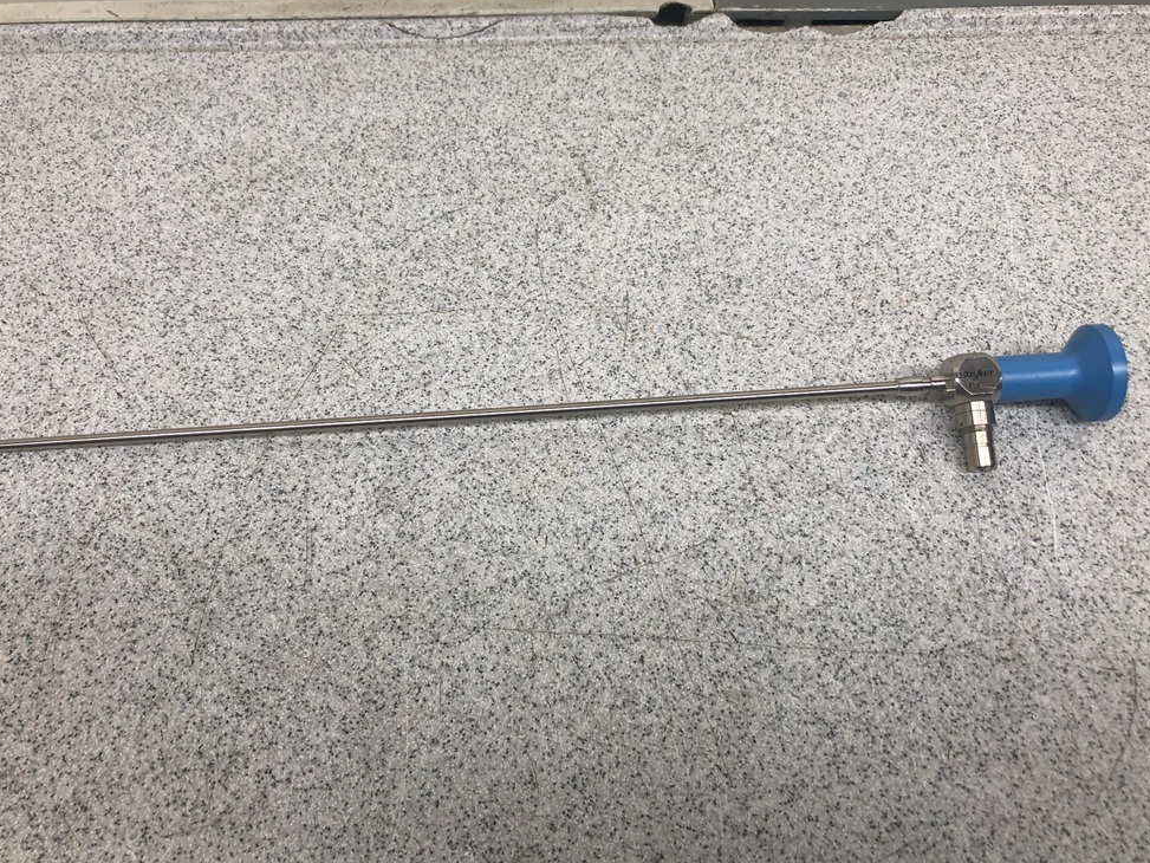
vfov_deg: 48.2
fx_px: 964
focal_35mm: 29
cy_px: 421
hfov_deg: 61.7
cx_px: 577
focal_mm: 3.99
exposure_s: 1/120
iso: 64
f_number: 1.8
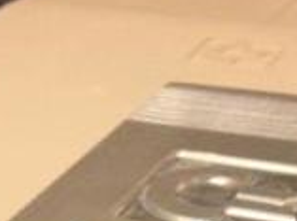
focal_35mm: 143
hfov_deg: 13.8
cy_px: 368
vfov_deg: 9.9
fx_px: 1224
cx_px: 100
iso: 400
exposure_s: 1/20
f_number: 2.4
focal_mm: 4.28
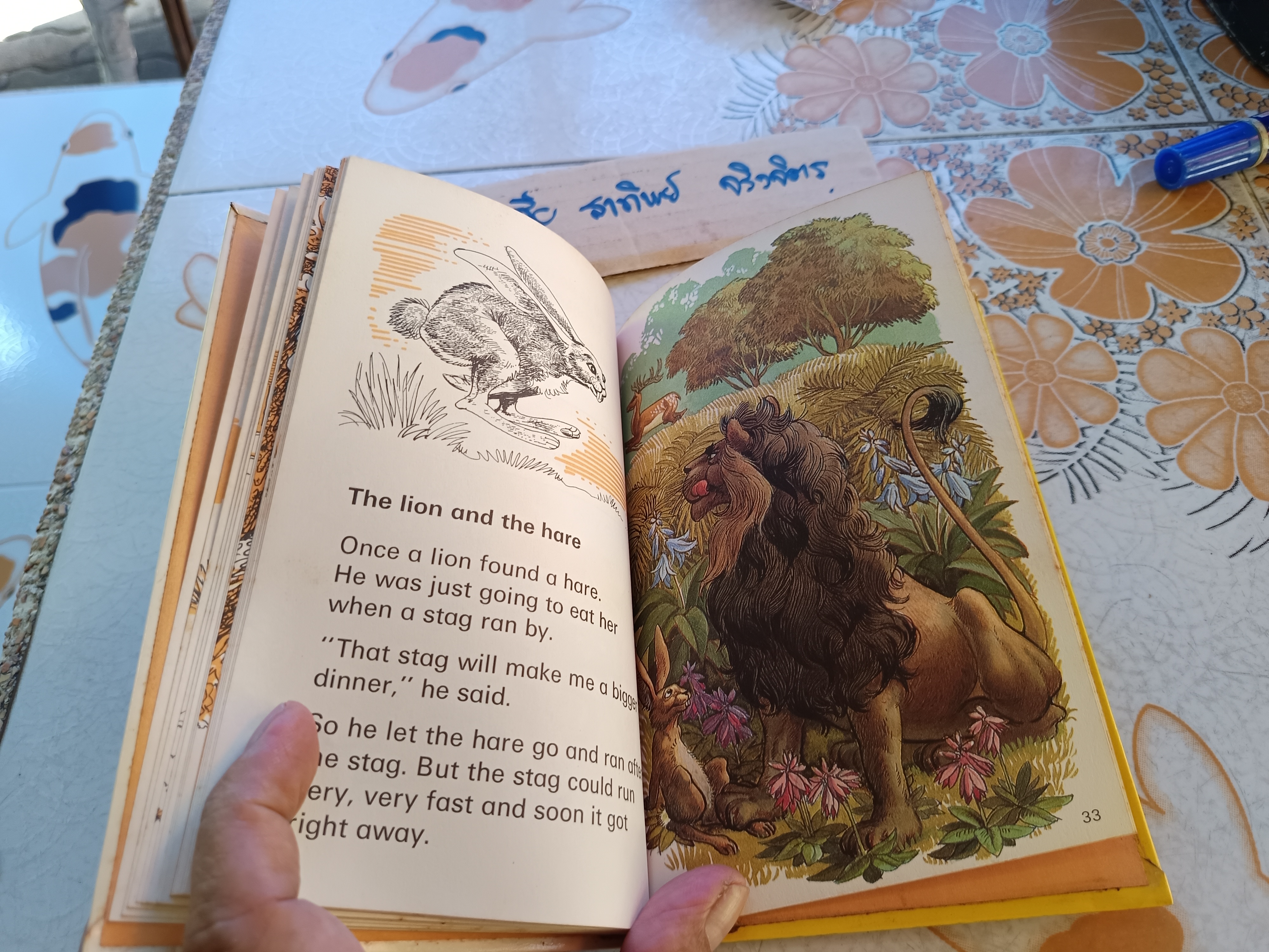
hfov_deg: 71.6
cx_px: 634
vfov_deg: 56.8
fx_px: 880
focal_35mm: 24
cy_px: 476
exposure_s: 1/50
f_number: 1.7
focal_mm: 5.31
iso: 213
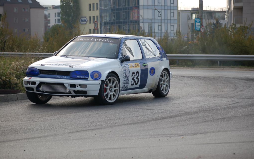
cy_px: 75
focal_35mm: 123
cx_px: 127
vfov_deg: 10.7
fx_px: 852
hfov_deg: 17.0
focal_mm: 80
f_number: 4.5
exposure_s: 1/1000
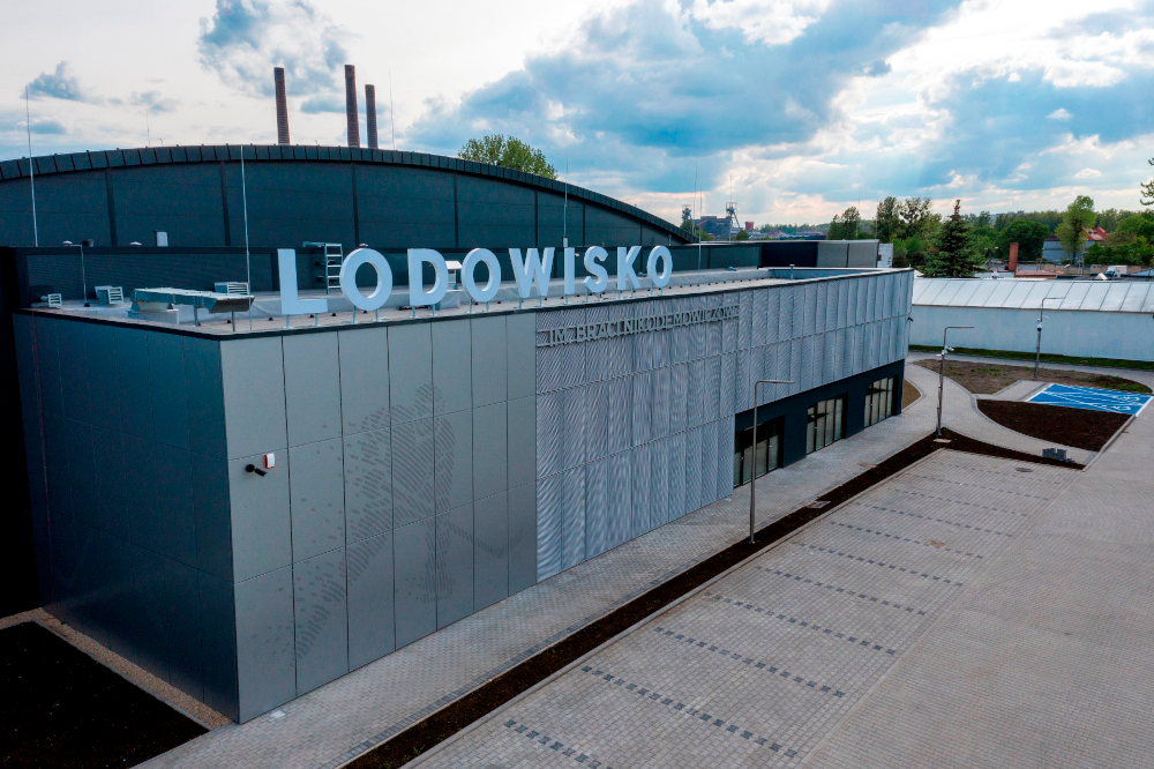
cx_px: 577
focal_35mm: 28
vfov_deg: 46.4
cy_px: 384
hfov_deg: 65.5
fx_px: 897
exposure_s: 1/240
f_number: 7.1
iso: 100
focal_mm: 10.26
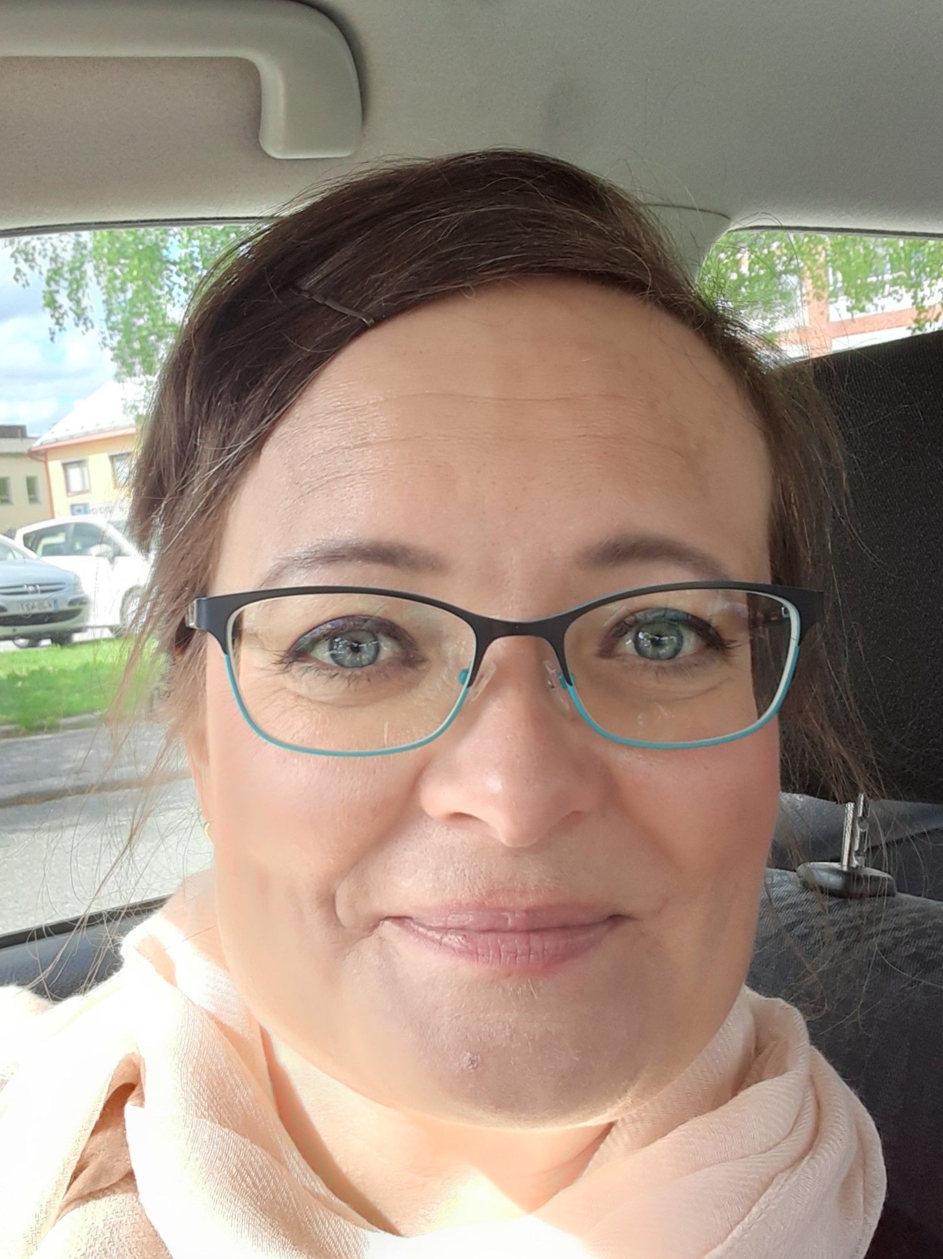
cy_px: 630
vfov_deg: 56.8
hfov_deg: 44.1
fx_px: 1163
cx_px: 472
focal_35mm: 32
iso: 40
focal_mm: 2.66
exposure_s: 1/123
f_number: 2
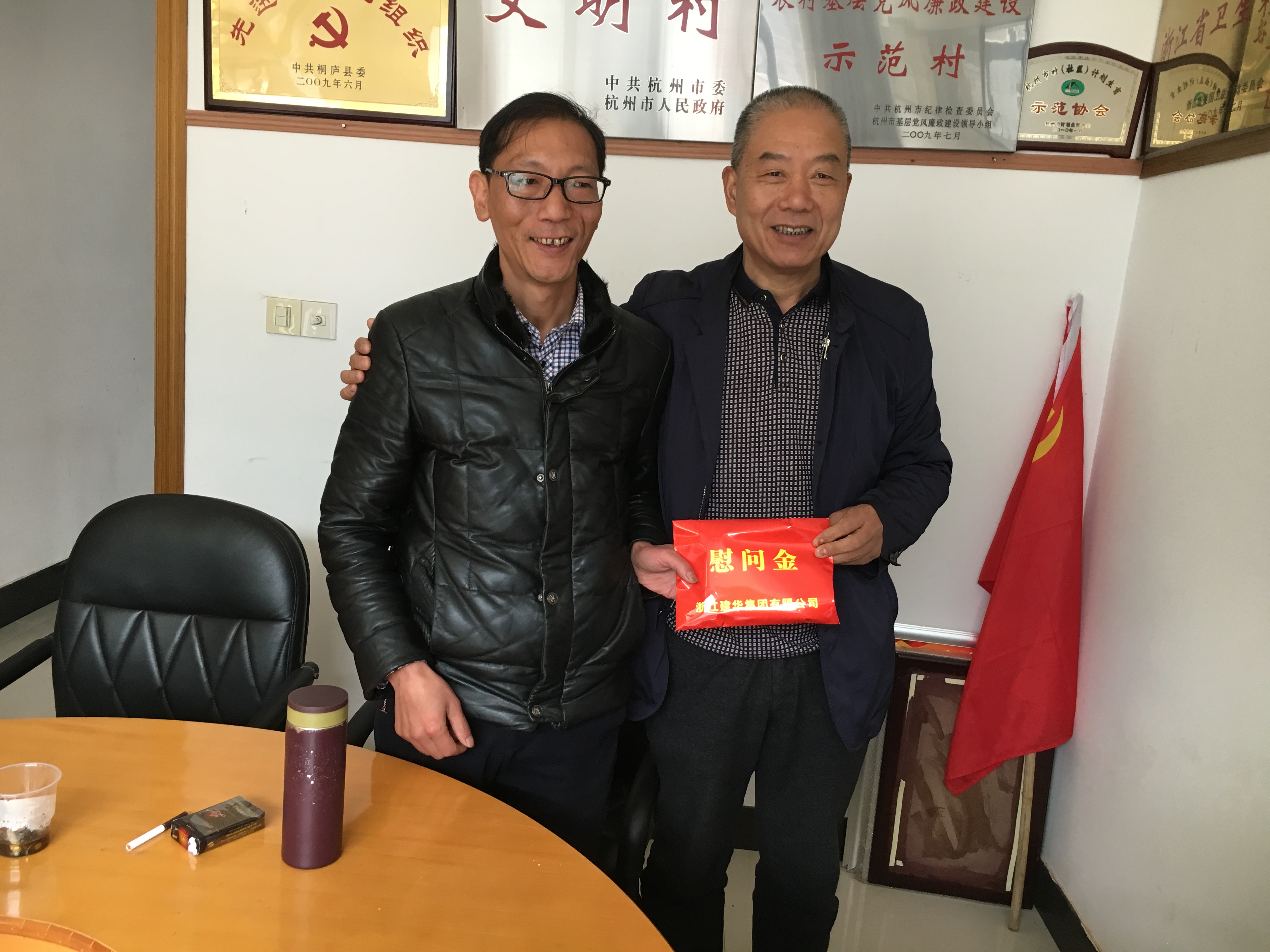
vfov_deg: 48.2
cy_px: 476
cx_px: 635
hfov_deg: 61.7
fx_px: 1064
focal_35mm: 29
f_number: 2.2
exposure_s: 1/33
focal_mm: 4.15
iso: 100
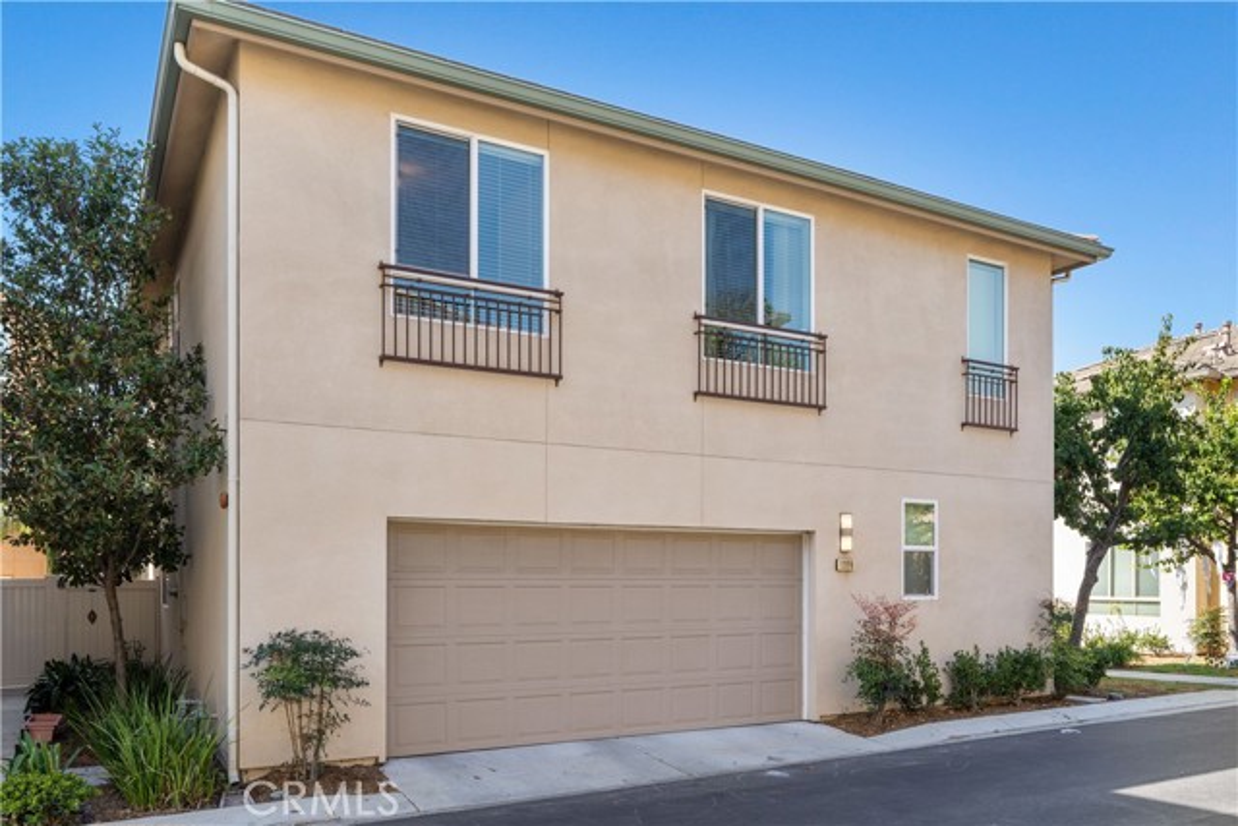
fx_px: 860
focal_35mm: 25
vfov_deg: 51.3
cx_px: 619
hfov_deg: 71.5
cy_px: 413
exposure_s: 1/15
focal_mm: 25
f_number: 7.1
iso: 100
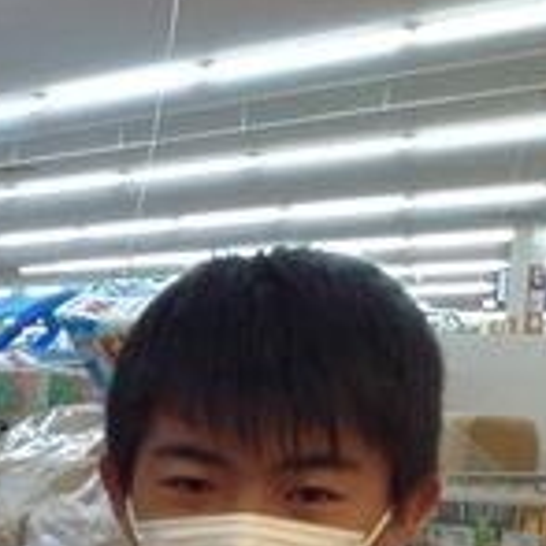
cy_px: 654
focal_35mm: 126
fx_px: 2248
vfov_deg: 13.5
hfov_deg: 12.6
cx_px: -431
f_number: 2.4
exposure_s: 1/60
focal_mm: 4.28
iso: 80
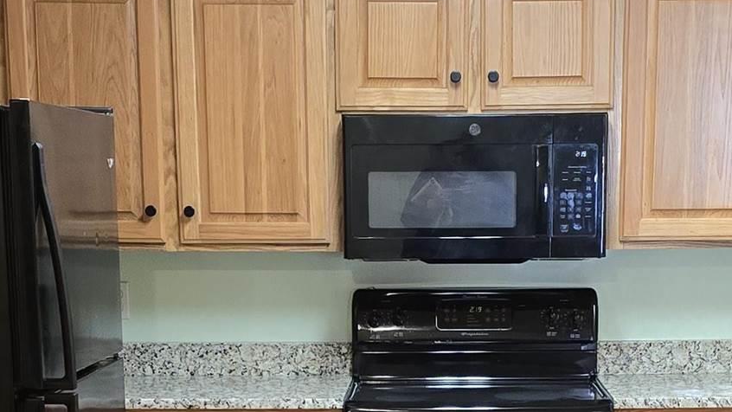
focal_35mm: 91
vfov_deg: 12.8
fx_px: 1766
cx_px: 414
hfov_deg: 23.4
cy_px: 540
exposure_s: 1/120
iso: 640
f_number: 1.7
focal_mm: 6.3
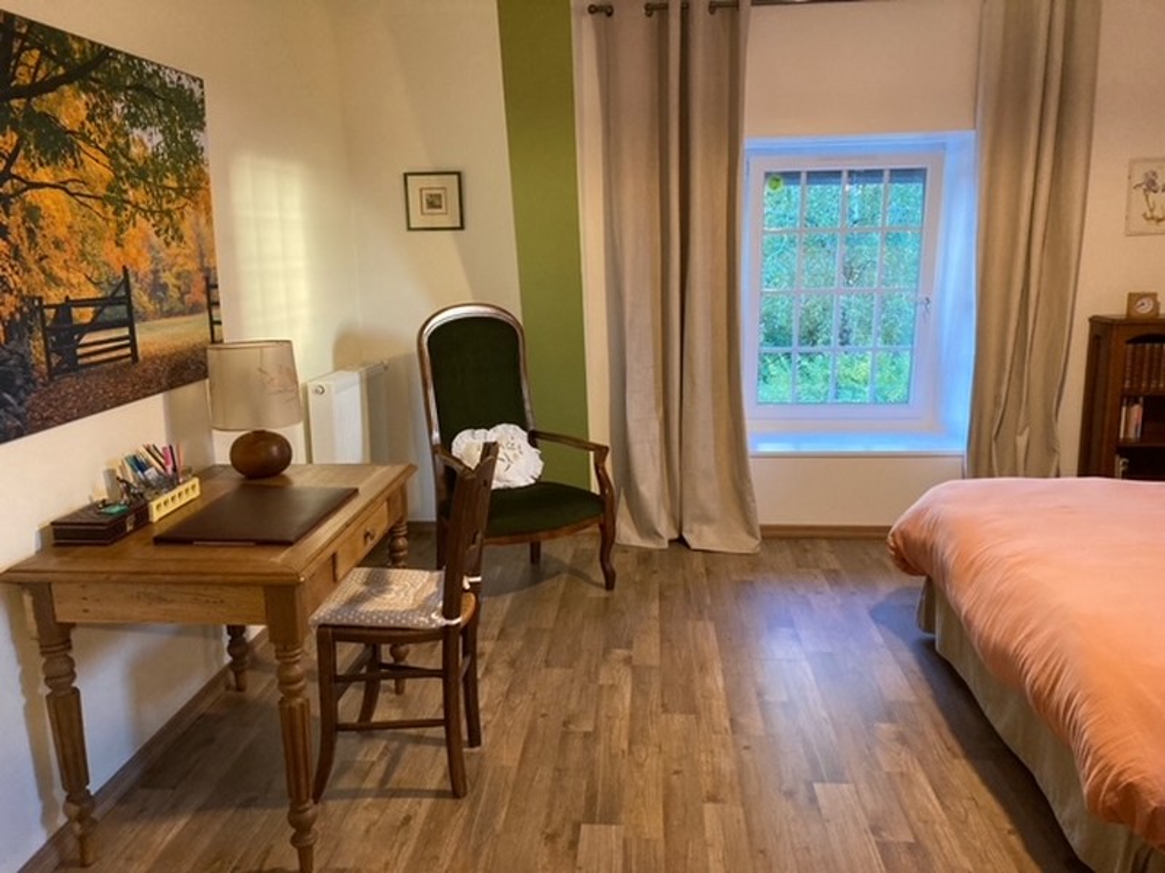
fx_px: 942
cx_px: 582
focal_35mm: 28
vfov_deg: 49.7
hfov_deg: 63.4
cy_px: 436
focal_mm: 3.99
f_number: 1.8
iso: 250
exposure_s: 1/60
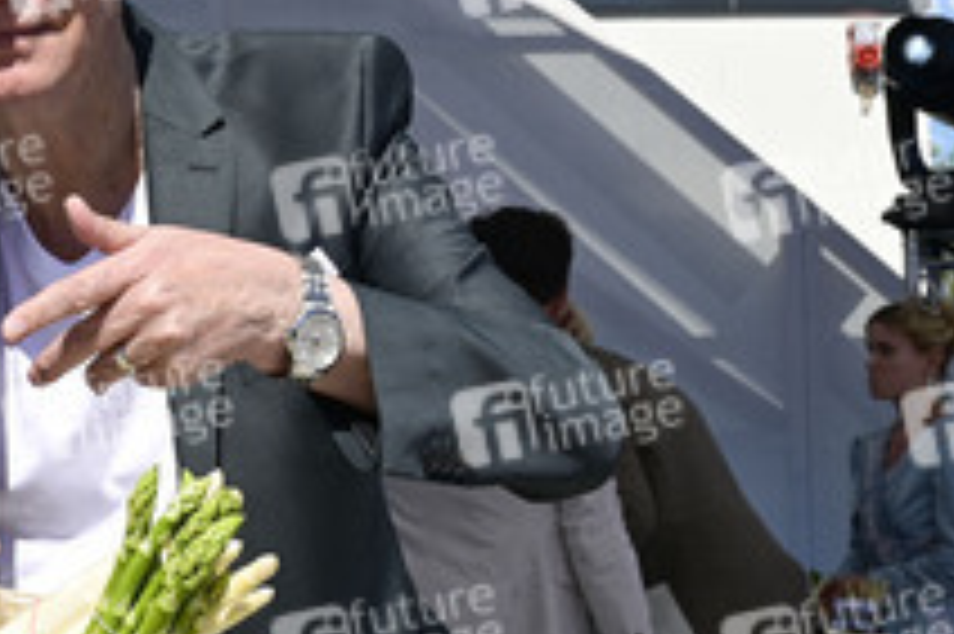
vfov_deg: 16.0
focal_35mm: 85
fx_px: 2251
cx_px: -2
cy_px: 301
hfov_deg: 23.0
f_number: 10
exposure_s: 1/200
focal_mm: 40
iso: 80
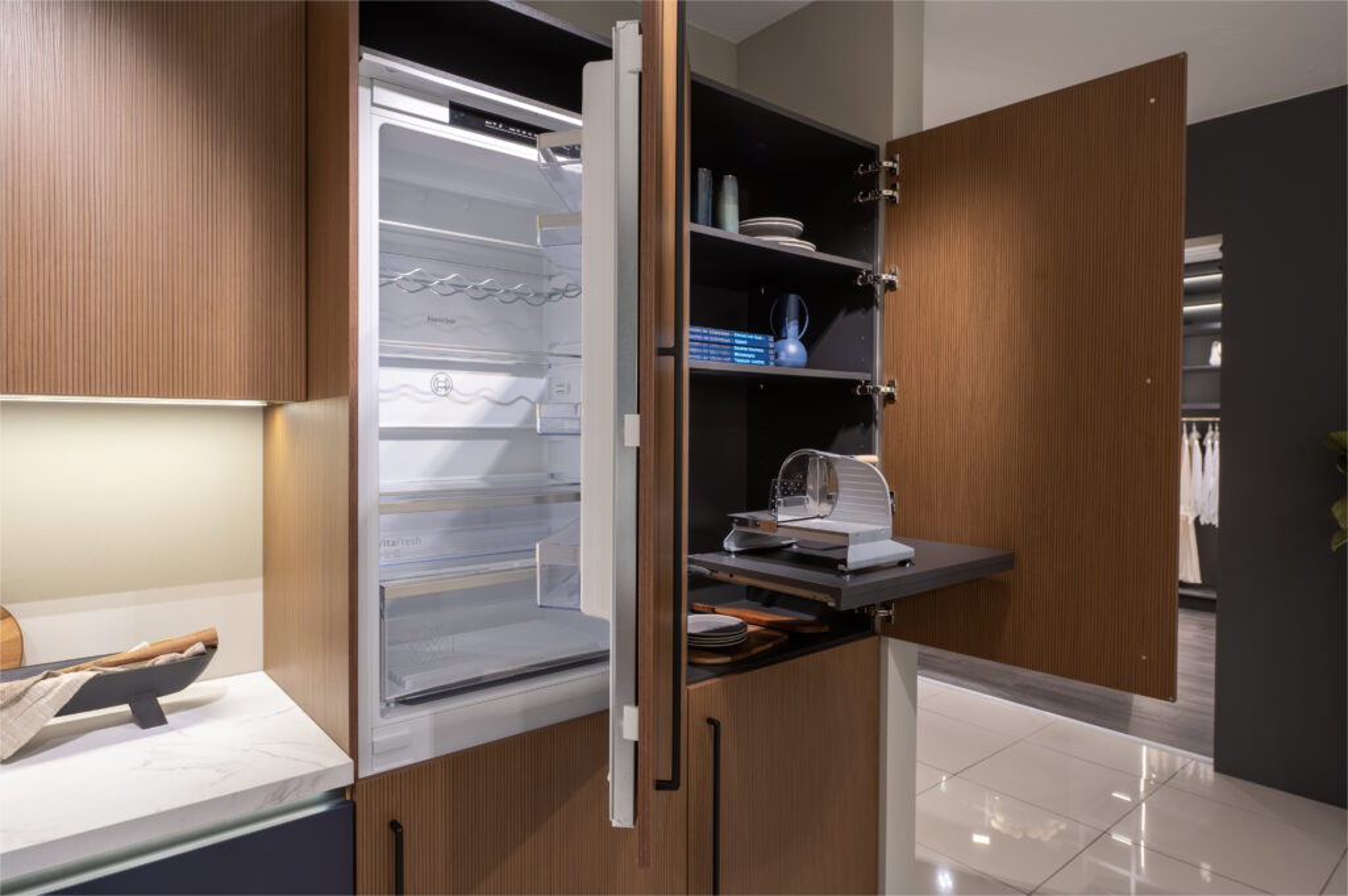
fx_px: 786
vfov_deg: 59.4
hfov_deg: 81.2
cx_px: 674
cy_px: 448
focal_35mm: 21
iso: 400
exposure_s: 1/20
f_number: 7.1
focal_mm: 21
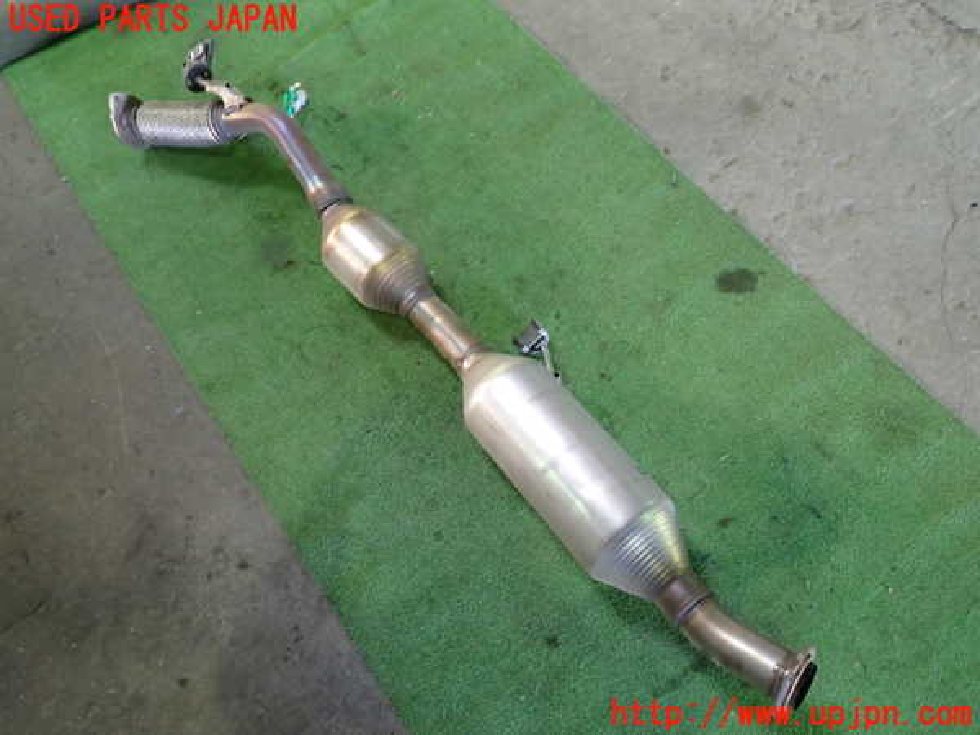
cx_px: 490
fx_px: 849
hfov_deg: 60.0
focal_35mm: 30
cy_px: 368
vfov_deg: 46.8
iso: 500
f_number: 2.3
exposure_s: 1/30
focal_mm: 5.4
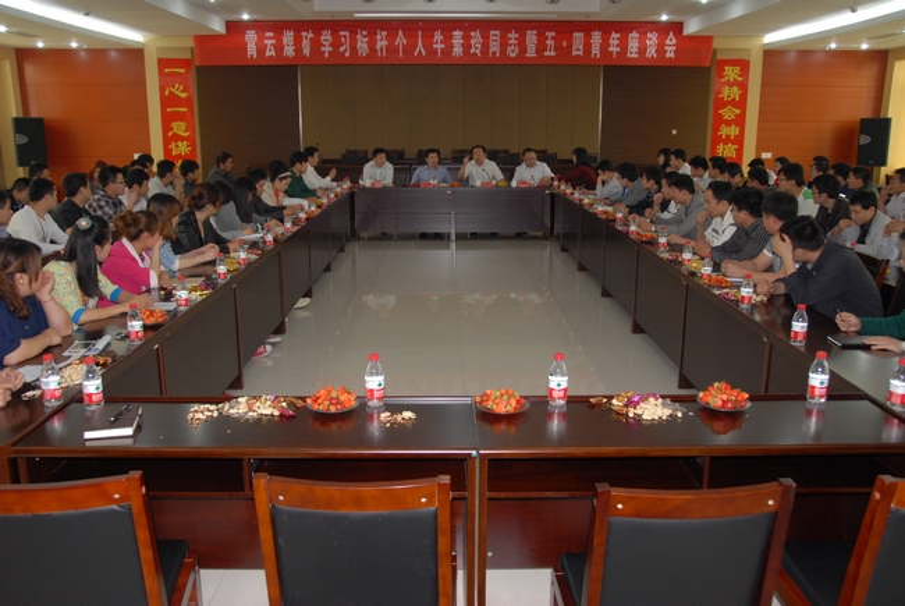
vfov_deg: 40.1
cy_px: 303
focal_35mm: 33
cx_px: 452
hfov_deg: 57.2
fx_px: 831
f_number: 4
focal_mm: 22
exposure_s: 1/60
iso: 400
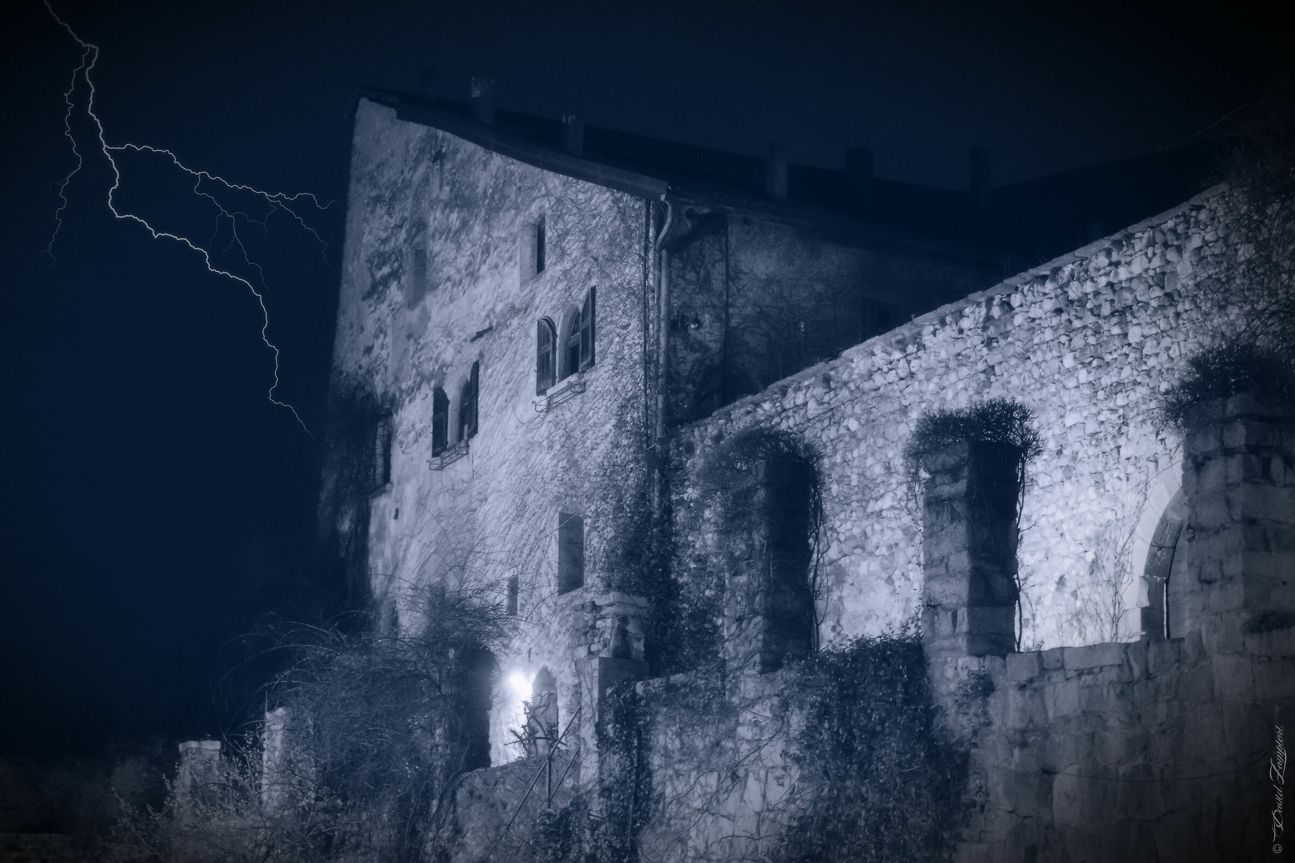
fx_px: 2698
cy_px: 432
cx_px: 648
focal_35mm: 75
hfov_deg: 27.0
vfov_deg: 18.2
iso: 1600
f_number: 2.8
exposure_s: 1/8
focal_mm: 50
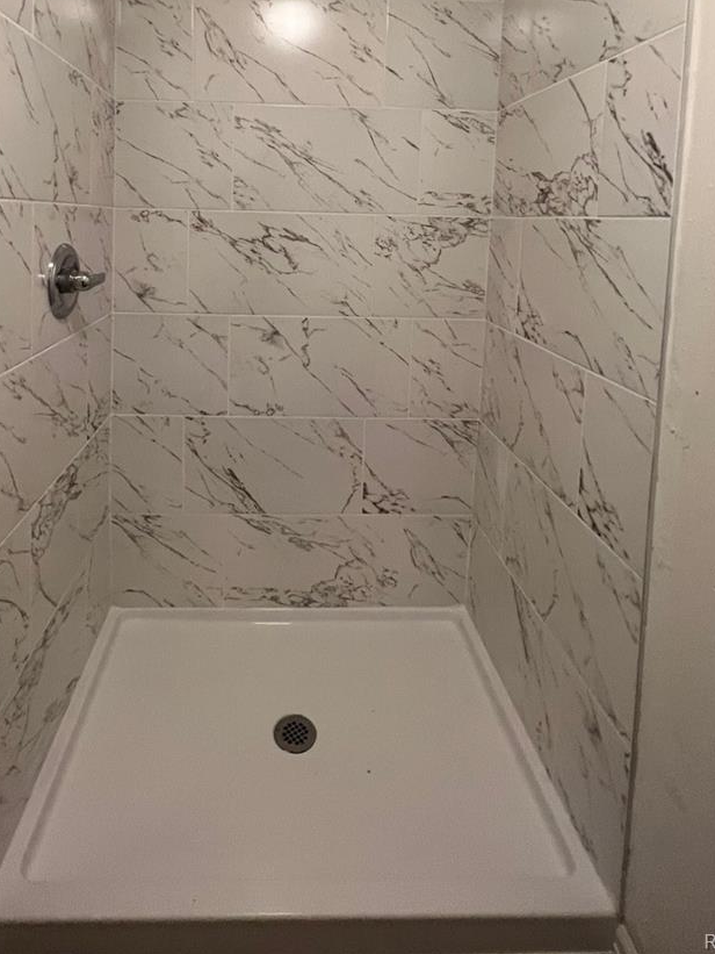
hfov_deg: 68.0
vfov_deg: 79.3
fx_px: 523
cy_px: 259
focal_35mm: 19
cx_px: 286
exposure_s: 1/120
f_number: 1.8
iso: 160
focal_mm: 1.57
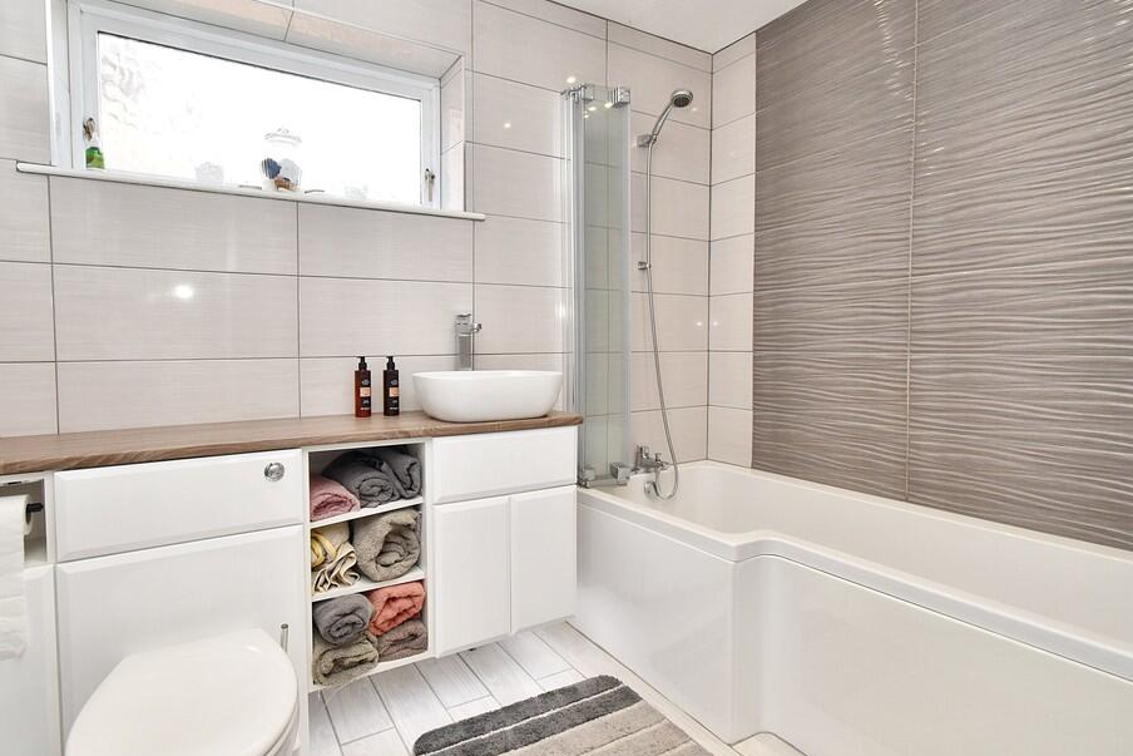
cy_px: 368
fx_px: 535
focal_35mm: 17
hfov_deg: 92.9
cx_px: 503
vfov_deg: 70.4
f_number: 7.1
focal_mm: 10
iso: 800
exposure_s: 1/125
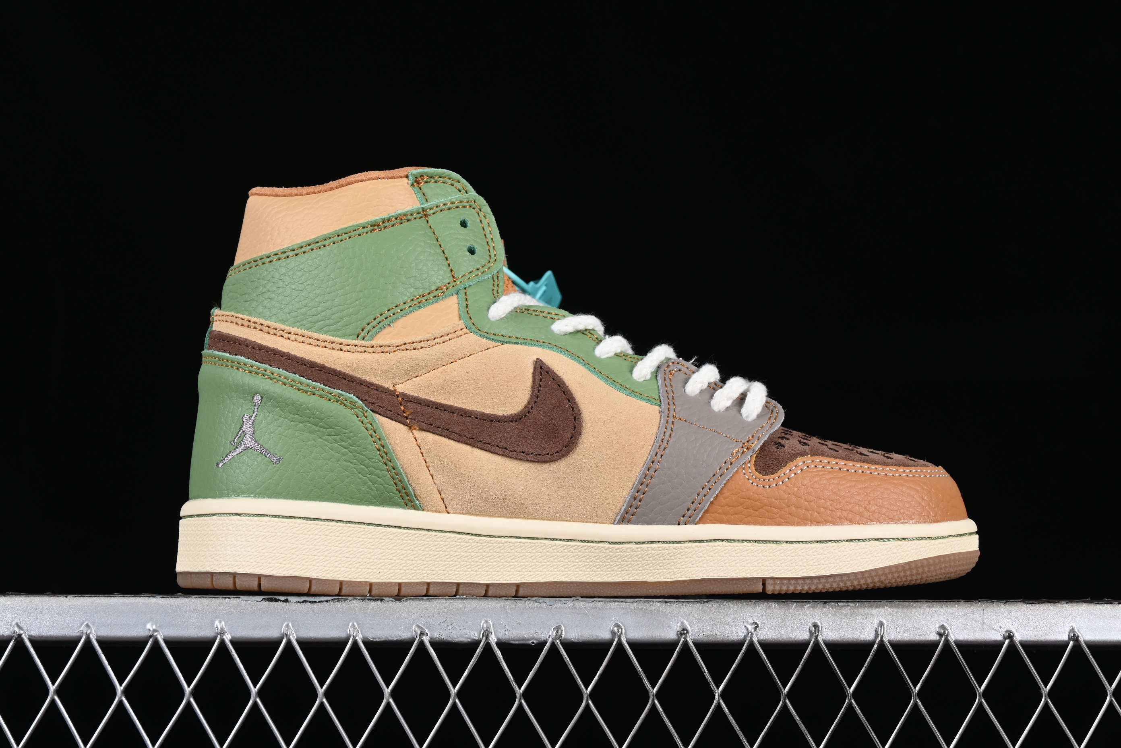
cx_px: 560
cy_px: 374
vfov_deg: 18.2
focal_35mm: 75
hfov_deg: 27.0
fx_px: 2335
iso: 160
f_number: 8
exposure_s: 1/80
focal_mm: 50
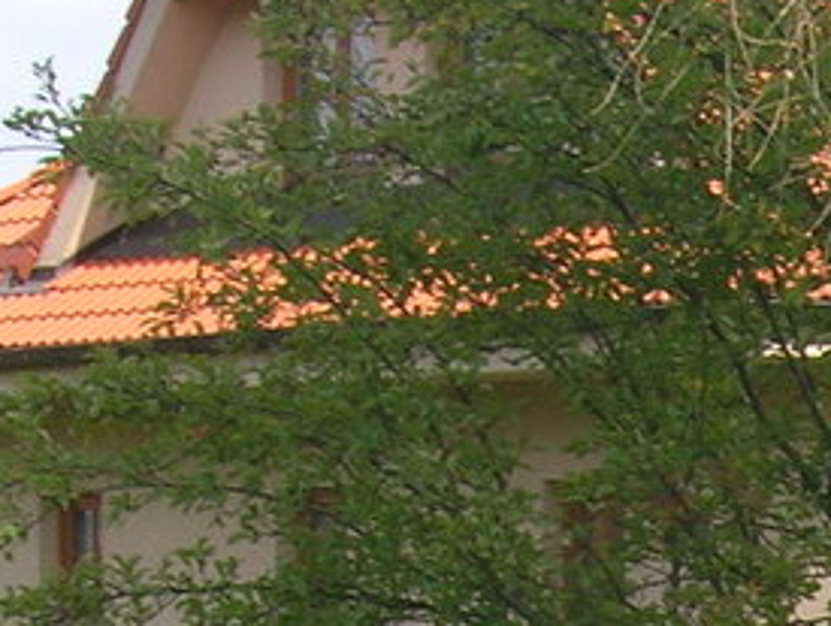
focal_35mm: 183
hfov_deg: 10.4
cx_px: 1269
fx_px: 4399
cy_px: 1219
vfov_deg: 7.8
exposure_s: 1/122
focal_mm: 7
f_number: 5.2
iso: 50
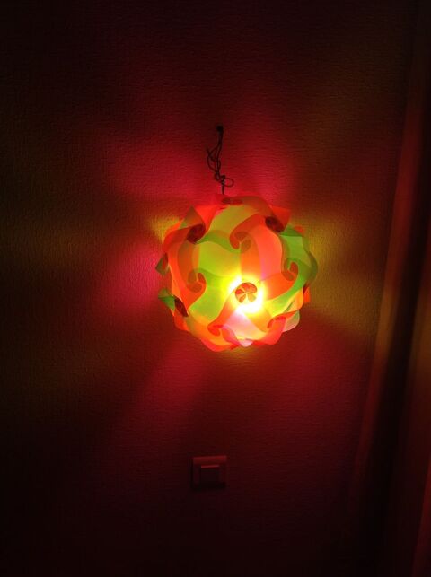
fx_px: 583
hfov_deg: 40.6
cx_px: 216
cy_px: 288
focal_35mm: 35
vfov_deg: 52.7
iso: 64
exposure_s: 1/100
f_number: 2.4
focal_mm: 4.28
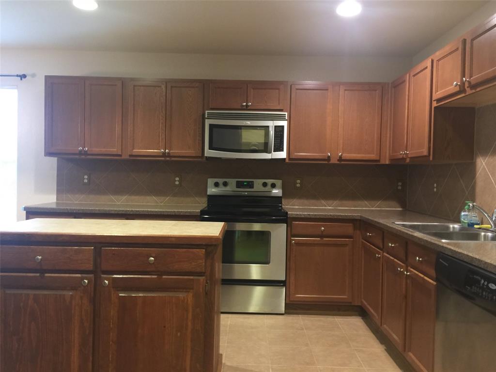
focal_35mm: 29
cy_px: 186
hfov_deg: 61.7
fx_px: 416
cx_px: 248
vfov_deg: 48.2
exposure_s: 1/4
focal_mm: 4.15
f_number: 2.2
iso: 64
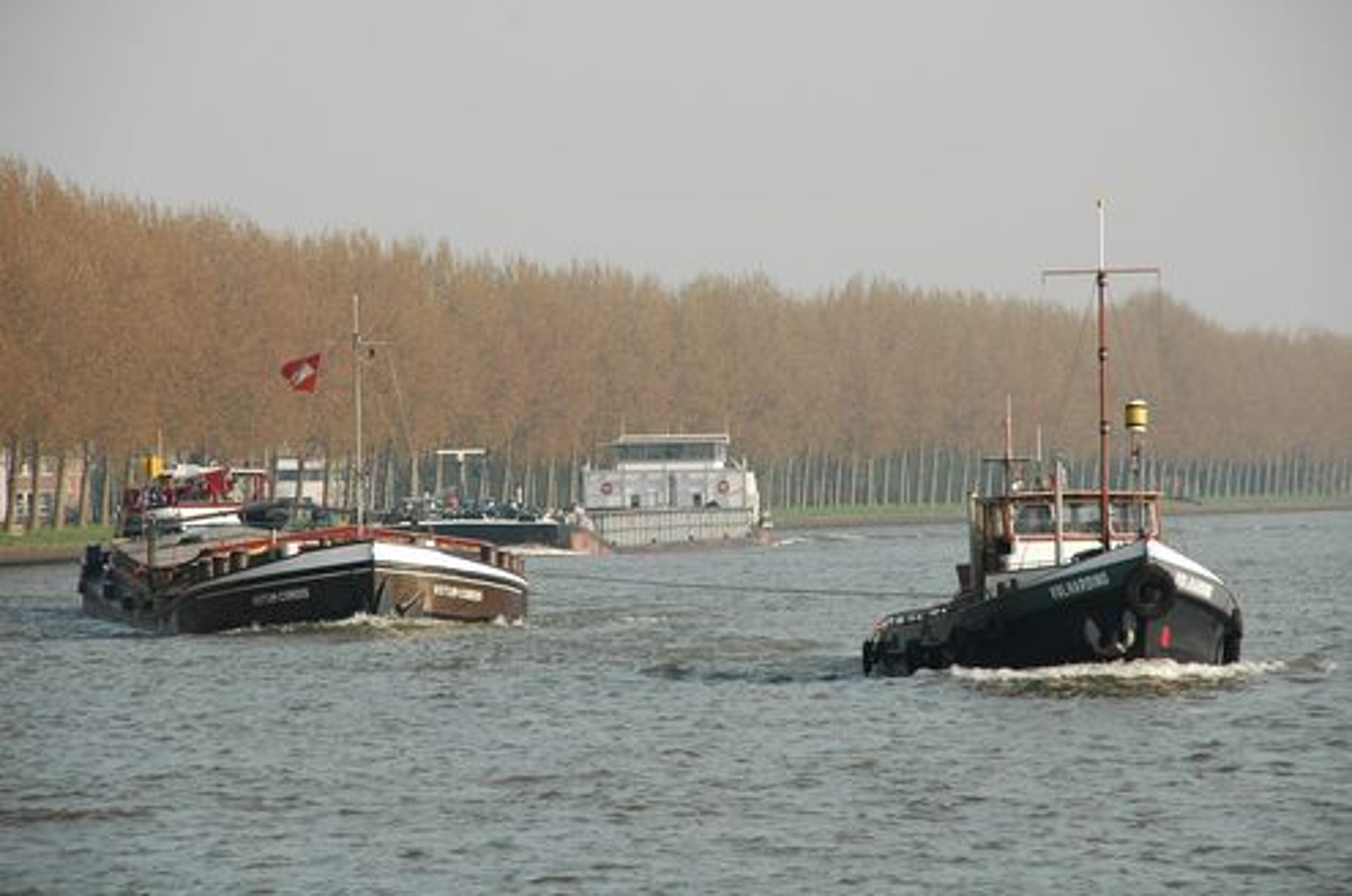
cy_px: 448
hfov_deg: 10.2
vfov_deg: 6.8
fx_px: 7590
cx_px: 676
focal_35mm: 202
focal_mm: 135
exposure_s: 1/320
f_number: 10
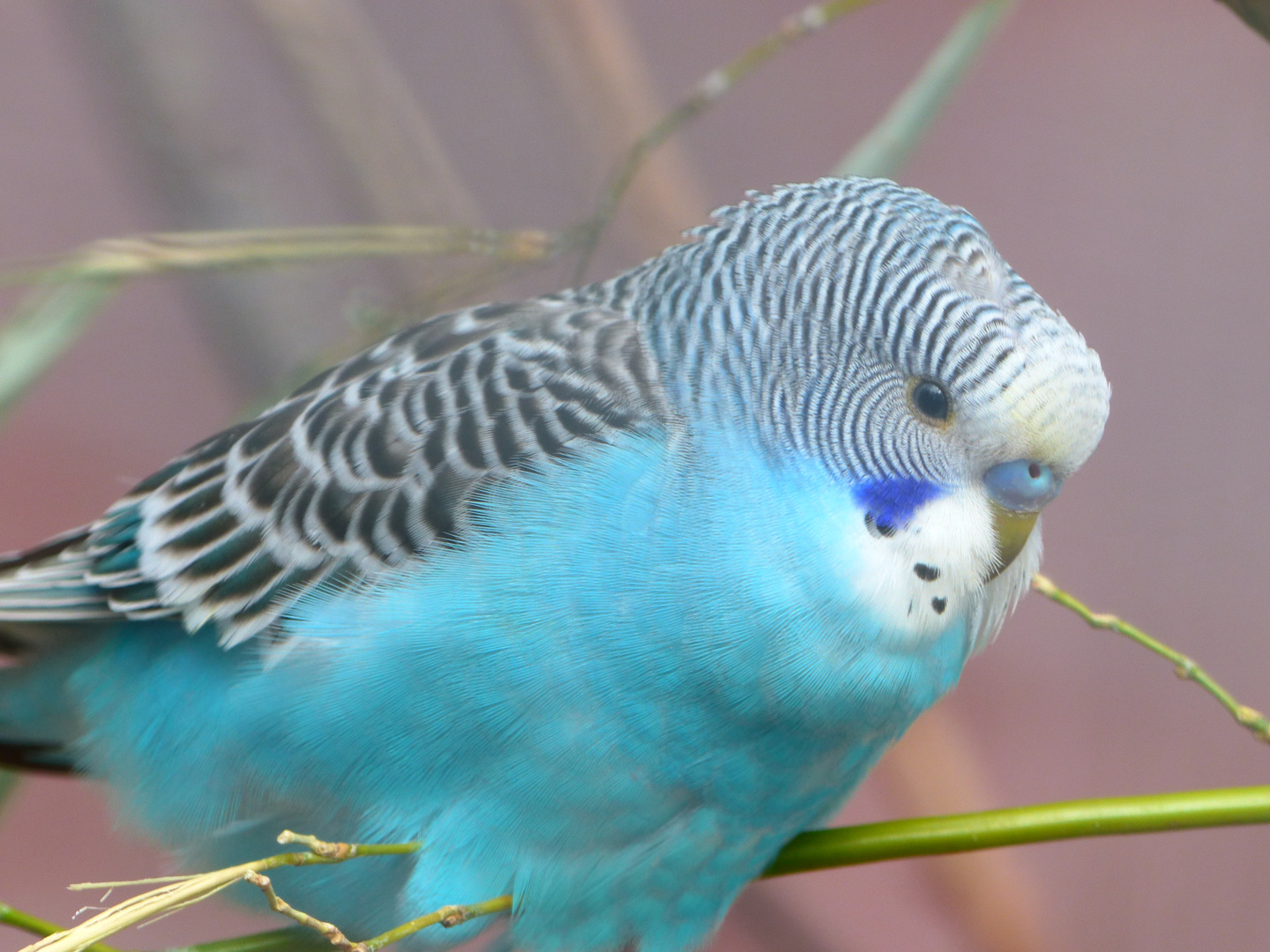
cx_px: 635
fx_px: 22013
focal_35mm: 600
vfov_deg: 2.5
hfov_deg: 3.3
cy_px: 476
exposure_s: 1/125
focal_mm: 108
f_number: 5
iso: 160
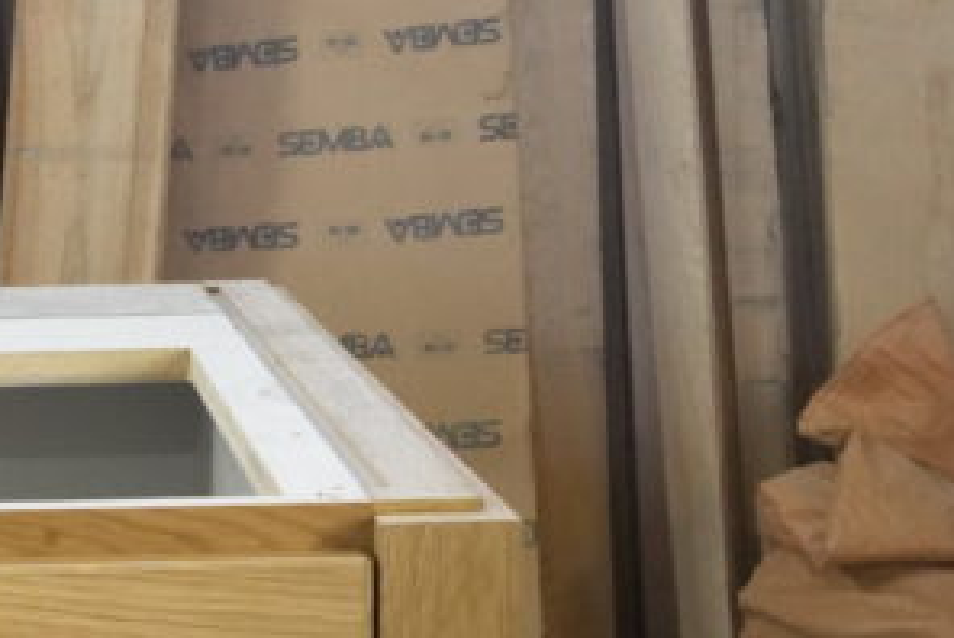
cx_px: -168
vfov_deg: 11.2
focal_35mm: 121
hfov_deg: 16.3
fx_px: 3210
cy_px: 656
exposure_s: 1/15
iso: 10000
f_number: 20
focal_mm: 35
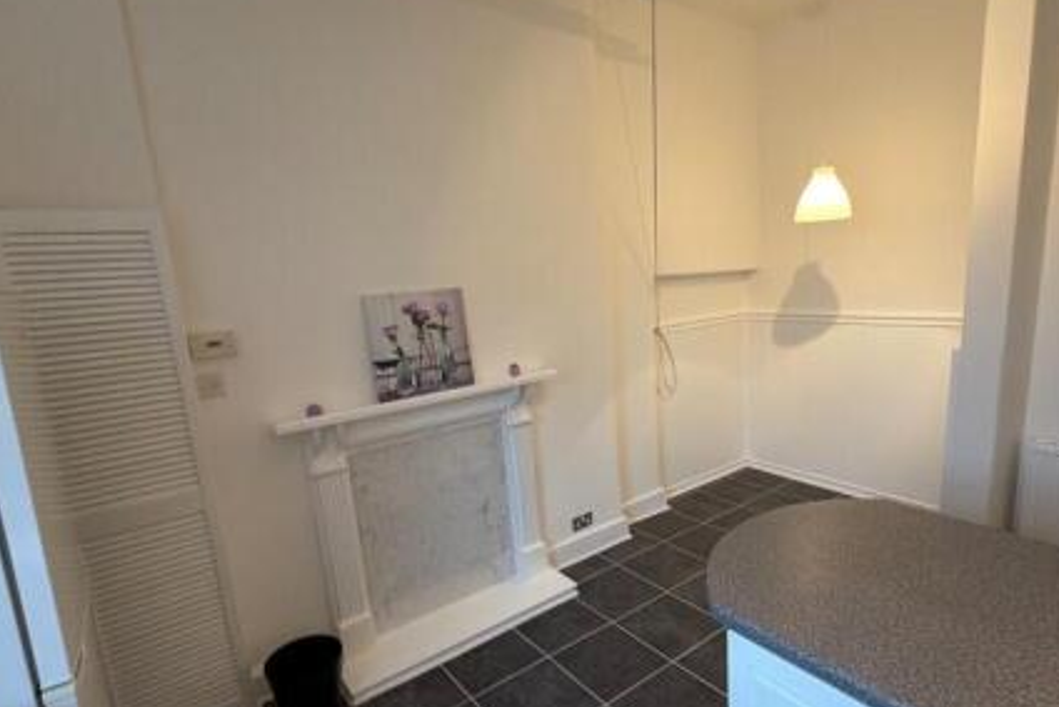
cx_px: 566
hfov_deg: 83.8
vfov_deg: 61.8
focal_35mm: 20
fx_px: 589
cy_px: 391
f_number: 2.2
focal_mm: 2.22
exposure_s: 1/50
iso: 200
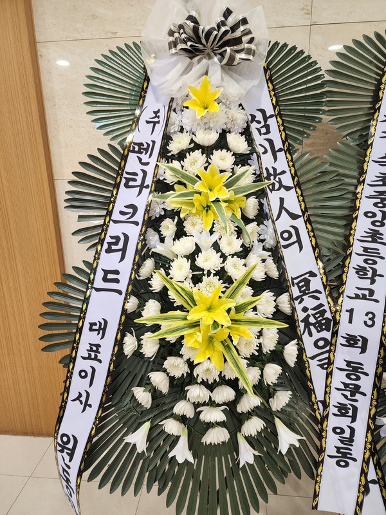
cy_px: 258
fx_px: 342
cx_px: 193
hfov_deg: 58.9
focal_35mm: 23
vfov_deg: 73.9
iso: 160
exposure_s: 1/120
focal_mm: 6.4
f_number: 1.8
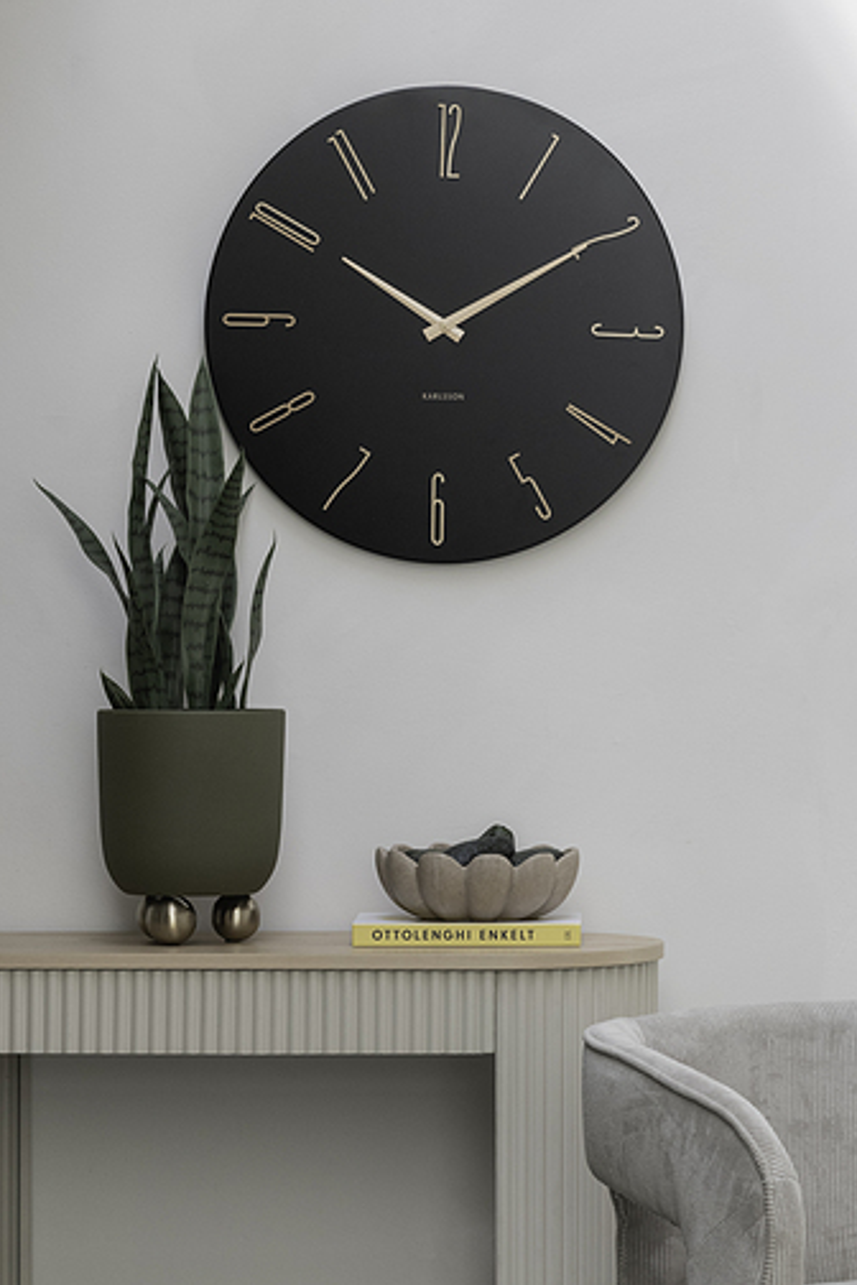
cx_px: 668
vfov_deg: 13.8
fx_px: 5284
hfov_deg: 9.3
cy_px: 858
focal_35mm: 148
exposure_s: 1/100
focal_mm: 86
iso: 500
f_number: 7.1
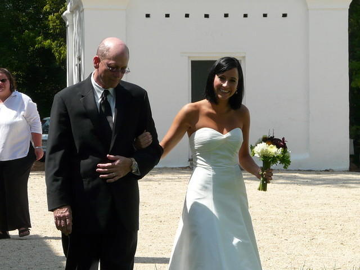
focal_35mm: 161
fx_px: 1674
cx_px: 180
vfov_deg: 9.2
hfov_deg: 12.3
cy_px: 135
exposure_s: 1/400
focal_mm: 20.6
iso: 100
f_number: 5.6
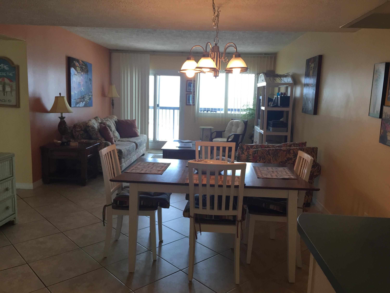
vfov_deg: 48.2
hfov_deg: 61.7
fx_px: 327
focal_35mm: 29
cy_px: 146
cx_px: 195
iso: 32
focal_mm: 4.15
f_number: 2.2
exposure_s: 1/40
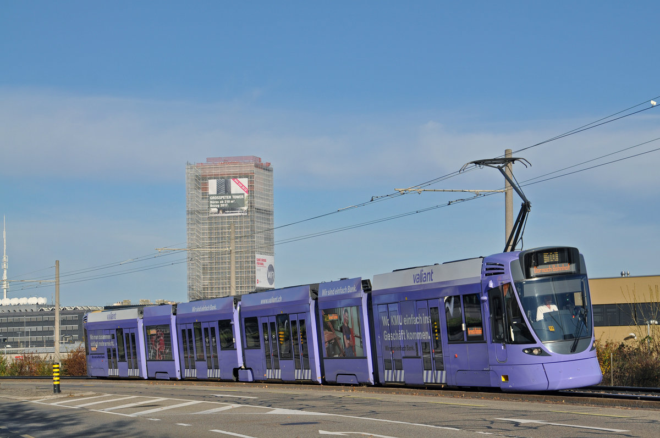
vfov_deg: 18.1
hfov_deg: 27.0
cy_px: 219
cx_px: 330
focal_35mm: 75
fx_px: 1373
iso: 250
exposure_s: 1/1000
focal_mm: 50
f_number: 7.1
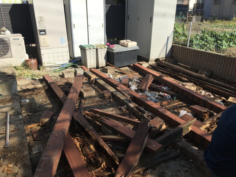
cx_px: 118
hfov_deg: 61.7
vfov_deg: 48.2
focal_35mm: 29
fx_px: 198
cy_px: 88
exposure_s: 1/1374
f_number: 2.2
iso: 25
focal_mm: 4.15
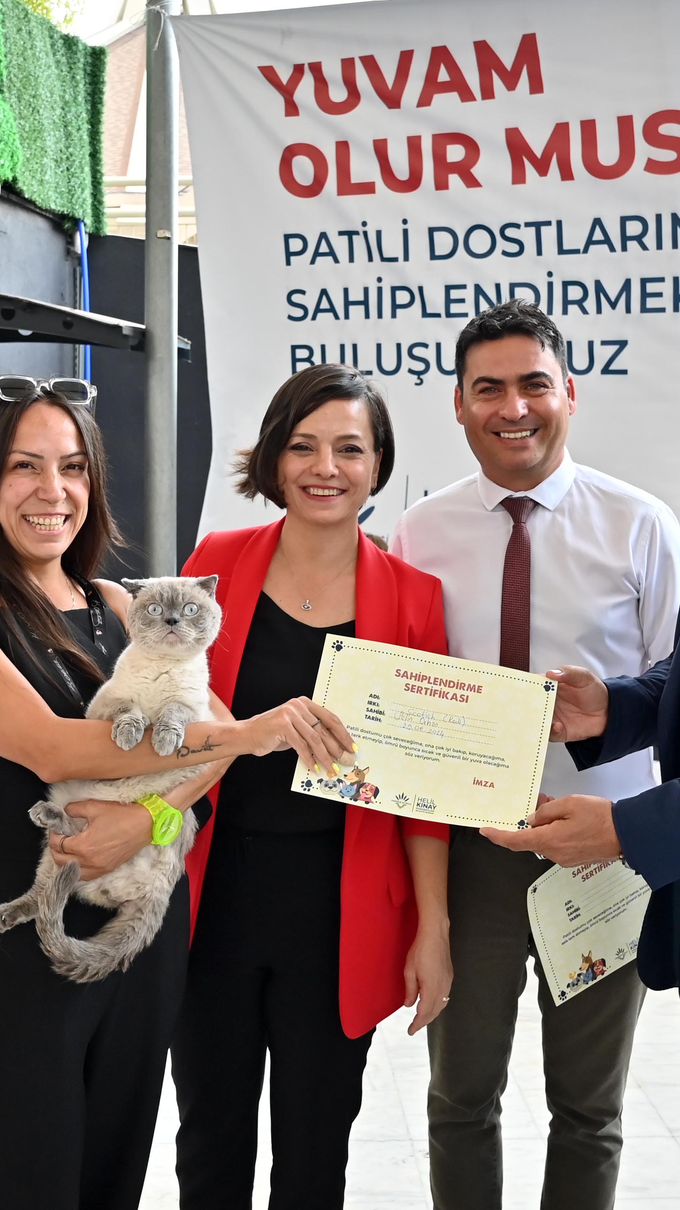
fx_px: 1539
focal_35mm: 48
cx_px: 289
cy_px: 608
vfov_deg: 42.9
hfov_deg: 24.9
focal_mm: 20
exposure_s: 1/200
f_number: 5.6
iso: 560
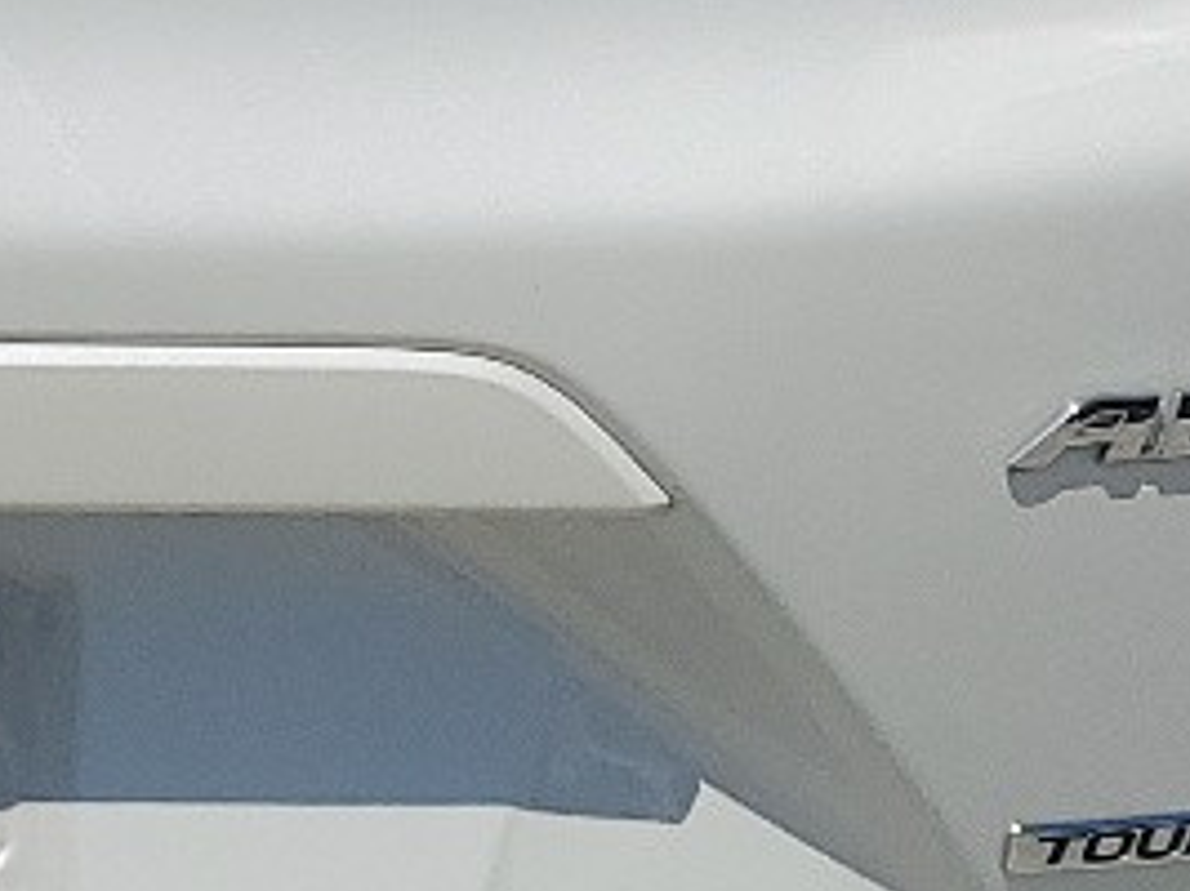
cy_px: 321
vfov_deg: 9.5
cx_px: -379
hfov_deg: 12.3
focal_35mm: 156
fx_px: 5360
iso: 51
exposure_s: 1/10000
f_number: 1.5
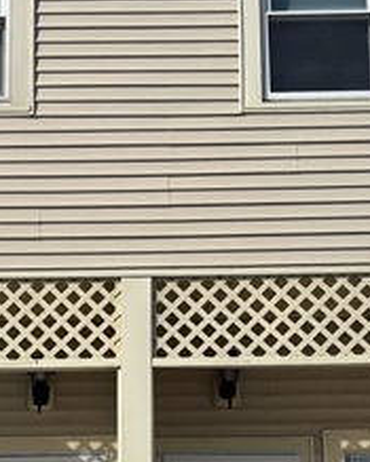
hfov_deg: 17.1
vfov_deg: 20.7
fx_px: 1219
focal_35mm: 89
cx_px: 61
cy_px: 479
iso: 50
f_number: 1.6
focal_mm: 5.96
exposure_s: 1/5952
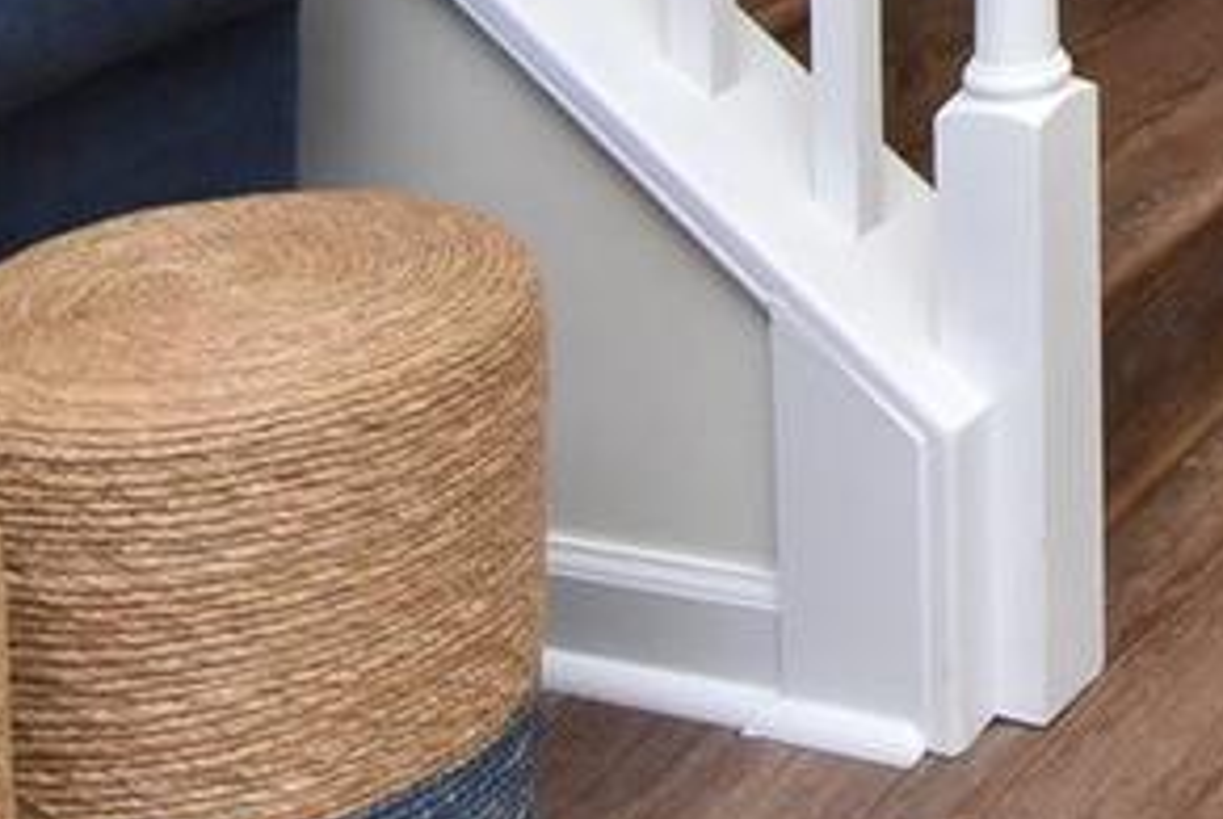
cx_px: 1849
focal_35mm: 89
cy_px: -1071
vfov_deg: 12.5
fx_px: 3028
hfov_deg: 19.7
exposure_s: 1/160
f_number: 9
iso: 800
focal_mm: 12
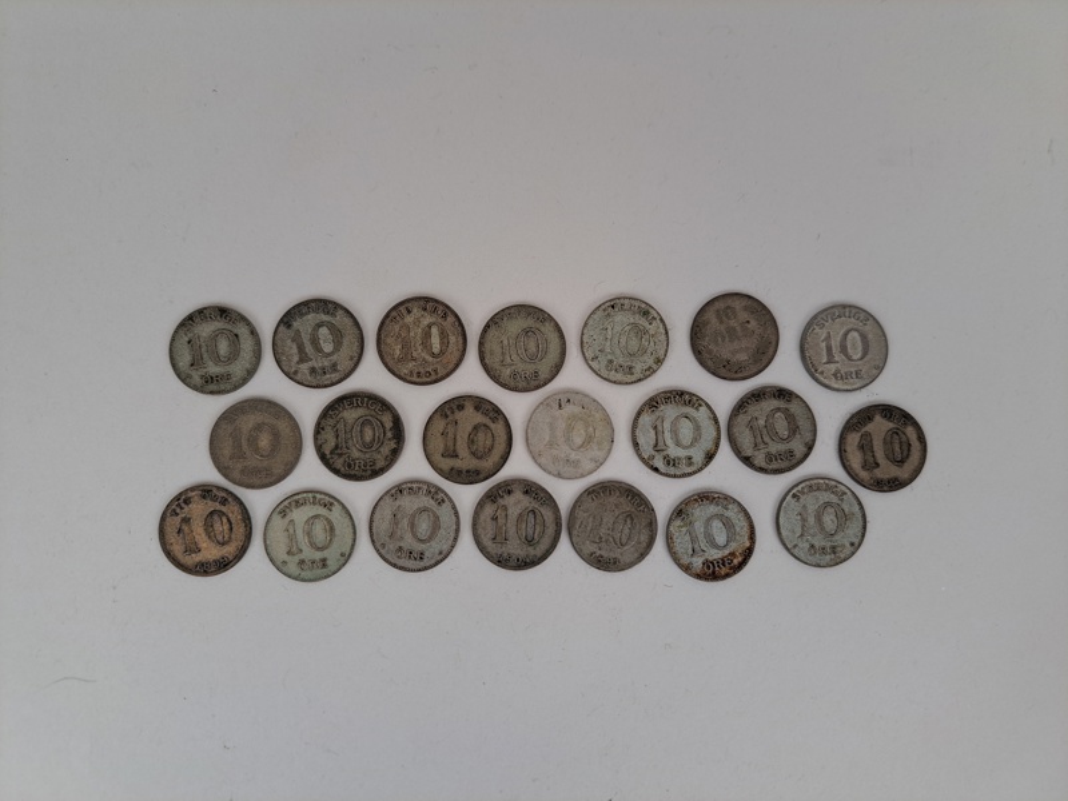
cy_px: 400
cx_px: 534
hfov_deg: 71.6
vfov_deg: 56.8
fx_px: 740
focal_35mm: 24
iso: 50
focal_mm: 5.23
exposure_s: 1/100
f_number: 1.8
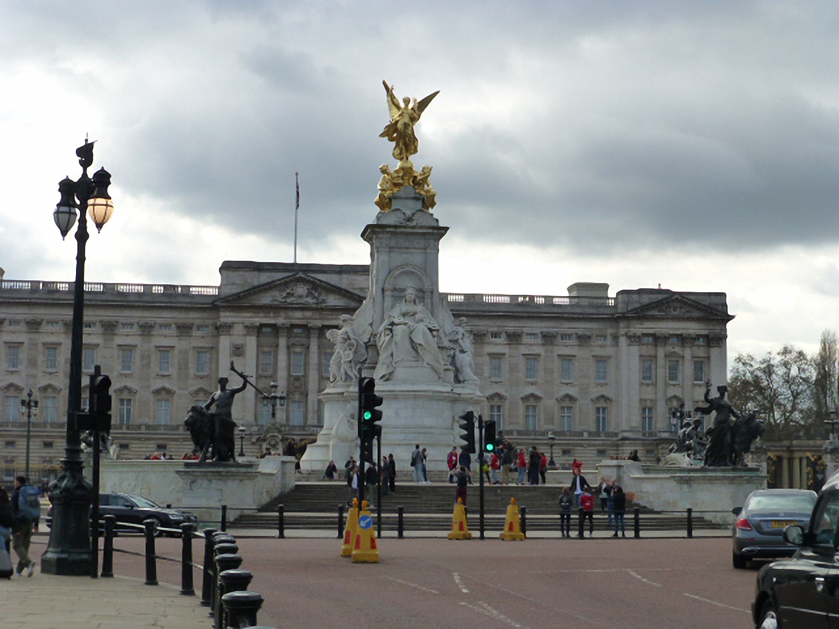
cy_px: 314
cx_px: 420
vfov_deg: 23.7
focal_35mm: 62
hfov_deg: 31.2
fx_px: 1503
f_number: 4.8
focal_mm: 11
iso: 160
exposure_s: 1/800
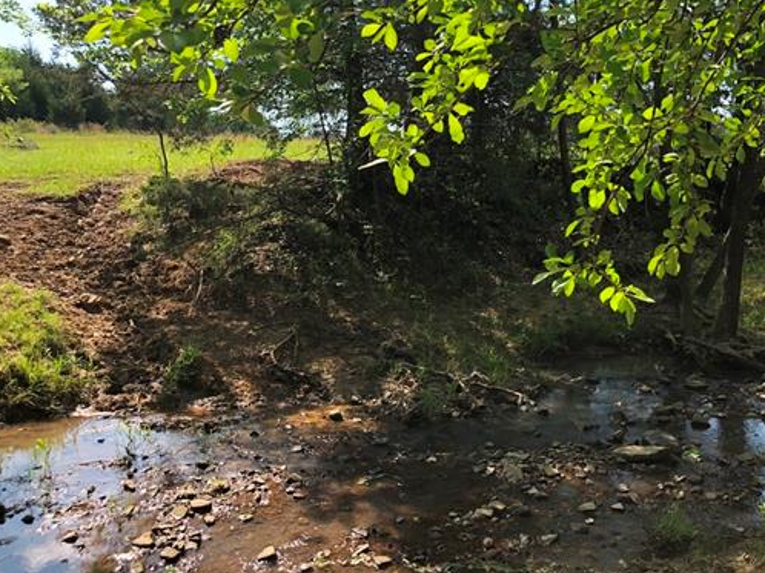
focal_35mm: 36
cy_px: 260
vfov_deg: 39.6
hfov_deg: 50.9
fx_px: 795
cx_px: 472
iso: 20
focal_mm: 3.99
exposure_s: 1/400
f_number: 1.8
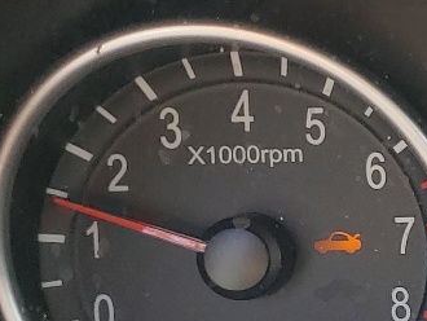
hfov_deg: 13.6
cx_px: 826
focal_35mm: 126
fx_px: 1555
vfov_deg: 11.7
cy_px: 311
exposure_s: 1/270
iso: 50
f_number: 1.5
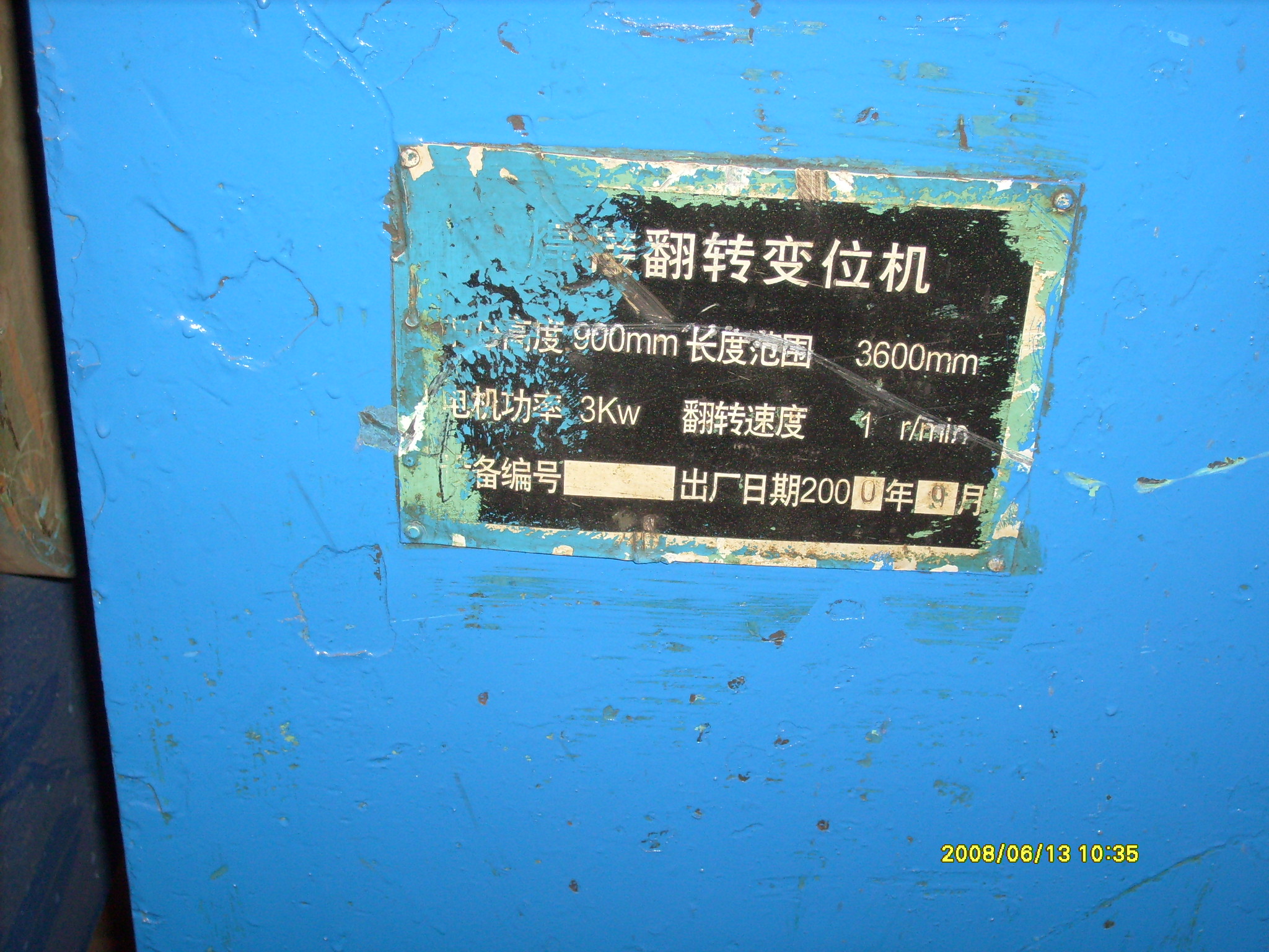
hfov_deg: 36.8
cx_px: 634
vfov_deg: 28.0
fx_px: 1906
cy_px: 476
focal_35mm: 52
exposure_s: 1/60
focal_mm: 8.7
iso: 100
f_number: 3.3
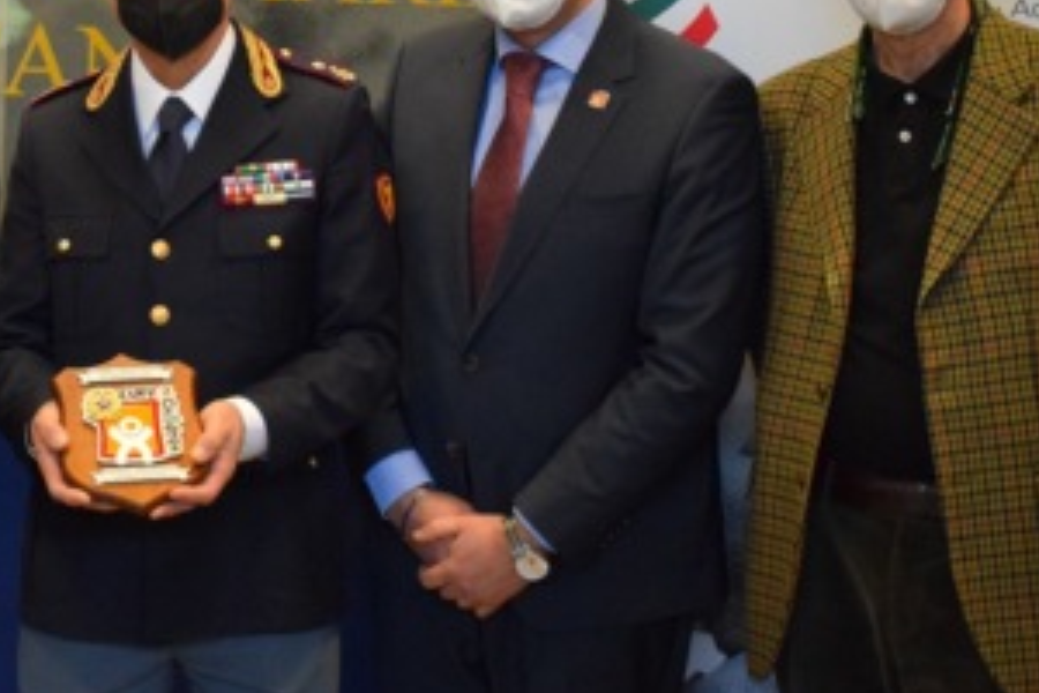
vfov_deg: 15.9
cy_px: 142
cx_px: -35
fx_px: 2457
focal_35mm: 85
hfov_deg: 22.8
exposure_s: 1/320
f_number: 4
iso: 3200
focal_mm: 25
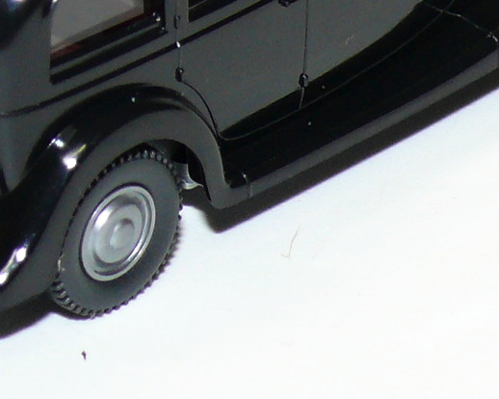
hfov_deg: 5.4
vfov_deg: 4.3
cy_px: -25
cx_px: 262
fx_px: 5300
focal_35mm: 359
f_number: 4
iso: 100
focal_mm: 14.6
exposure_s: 1/30
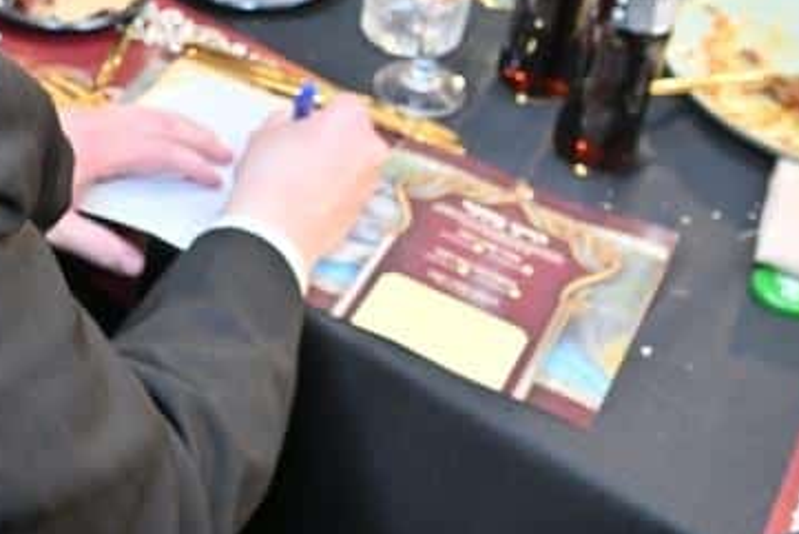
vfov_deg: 19.6
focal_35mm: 68
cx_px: 2
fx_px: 1510
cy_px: 37
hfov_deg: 27.9
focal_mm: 24
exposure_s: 1/160
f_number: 4
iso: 640
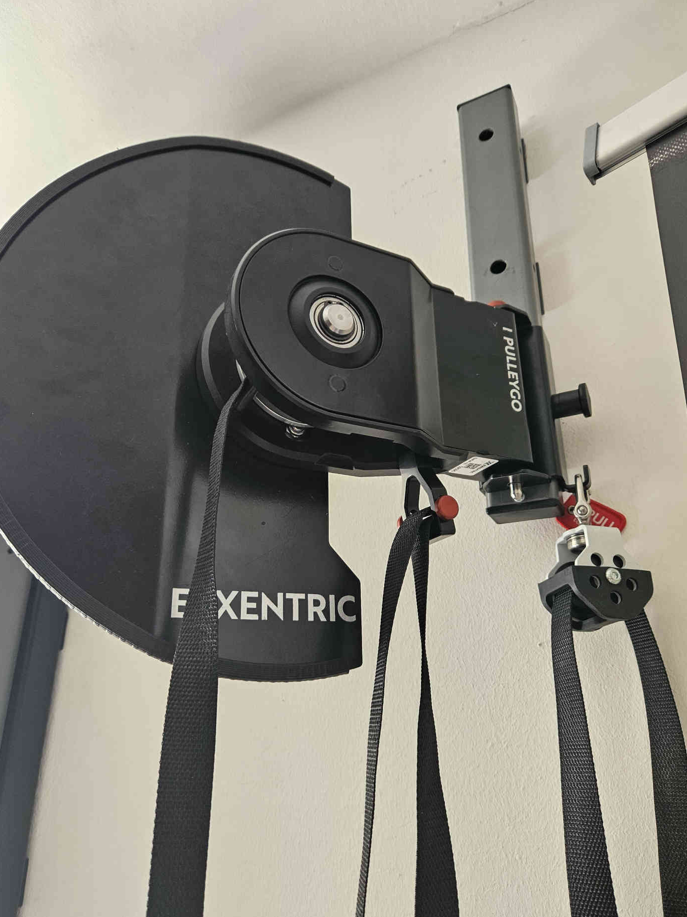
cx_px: 348
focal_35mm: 24
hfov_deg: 56.8
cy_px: 461
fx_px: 635
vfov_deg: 71.6
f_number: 1.8
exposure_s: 1/142
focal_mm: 5.4
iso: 400
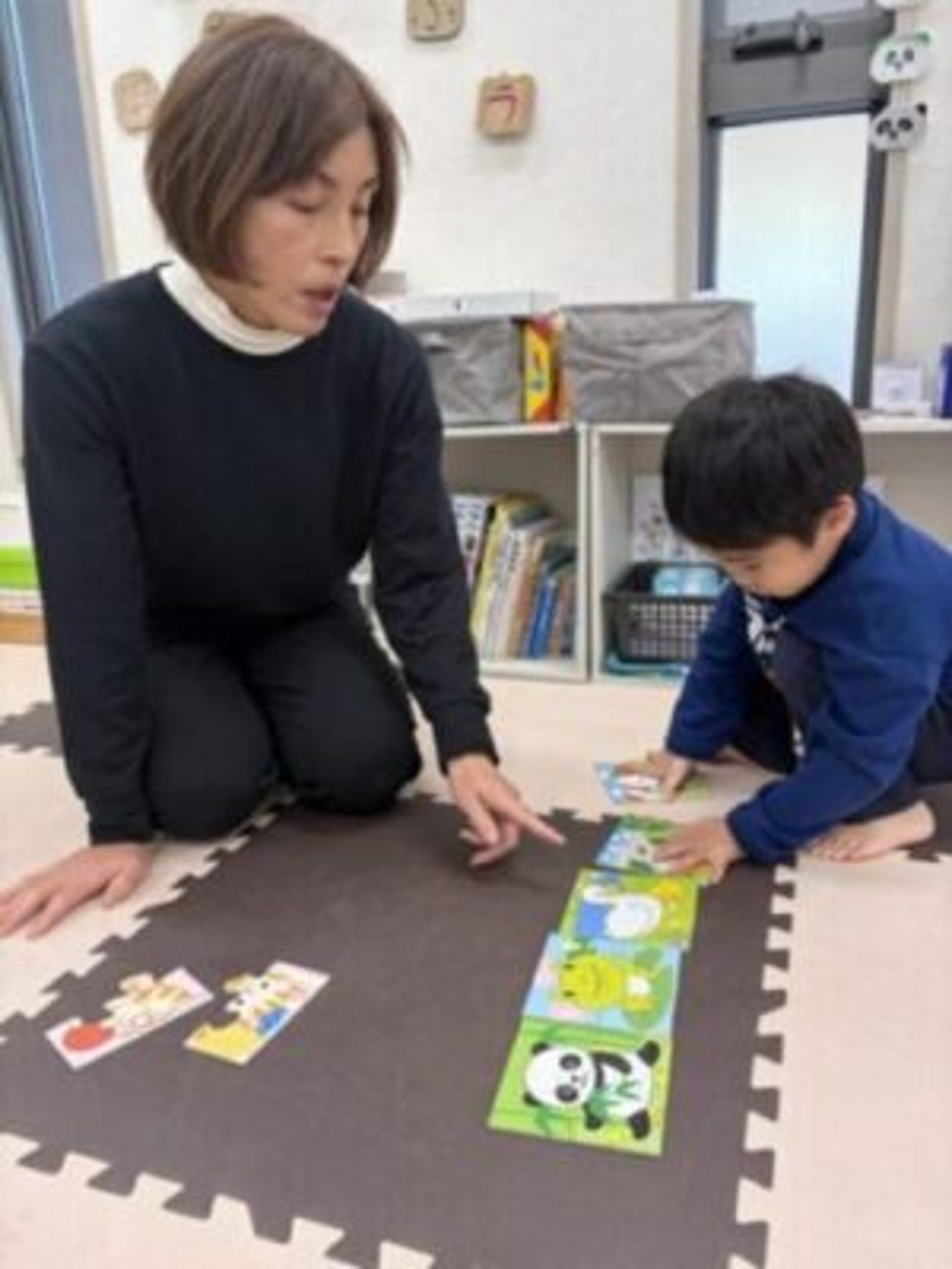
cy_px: 634
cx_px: 476
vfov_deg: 67.3
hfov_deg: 53.1
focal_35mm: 26
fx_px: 953
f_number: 1.6
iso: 80
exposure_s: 1/100
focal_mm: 5.96
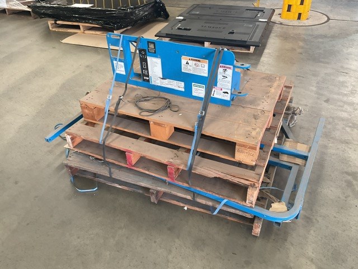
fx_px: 300
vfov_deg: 48.2
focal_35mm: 29
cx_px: 179
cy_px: 134
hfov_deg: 61.7
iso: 80
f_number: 1.8
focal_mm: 3
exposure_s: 1/60
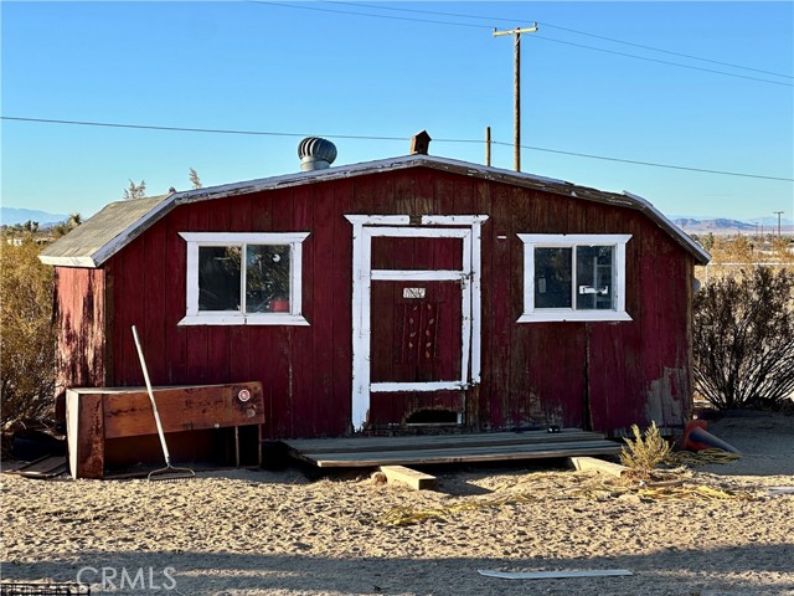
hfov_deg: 25.3
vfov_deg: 19.1
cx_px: 397
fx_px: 1766
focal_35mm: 77
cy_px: 298
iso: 32
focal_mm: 9
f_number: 2.8
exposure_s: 1/455
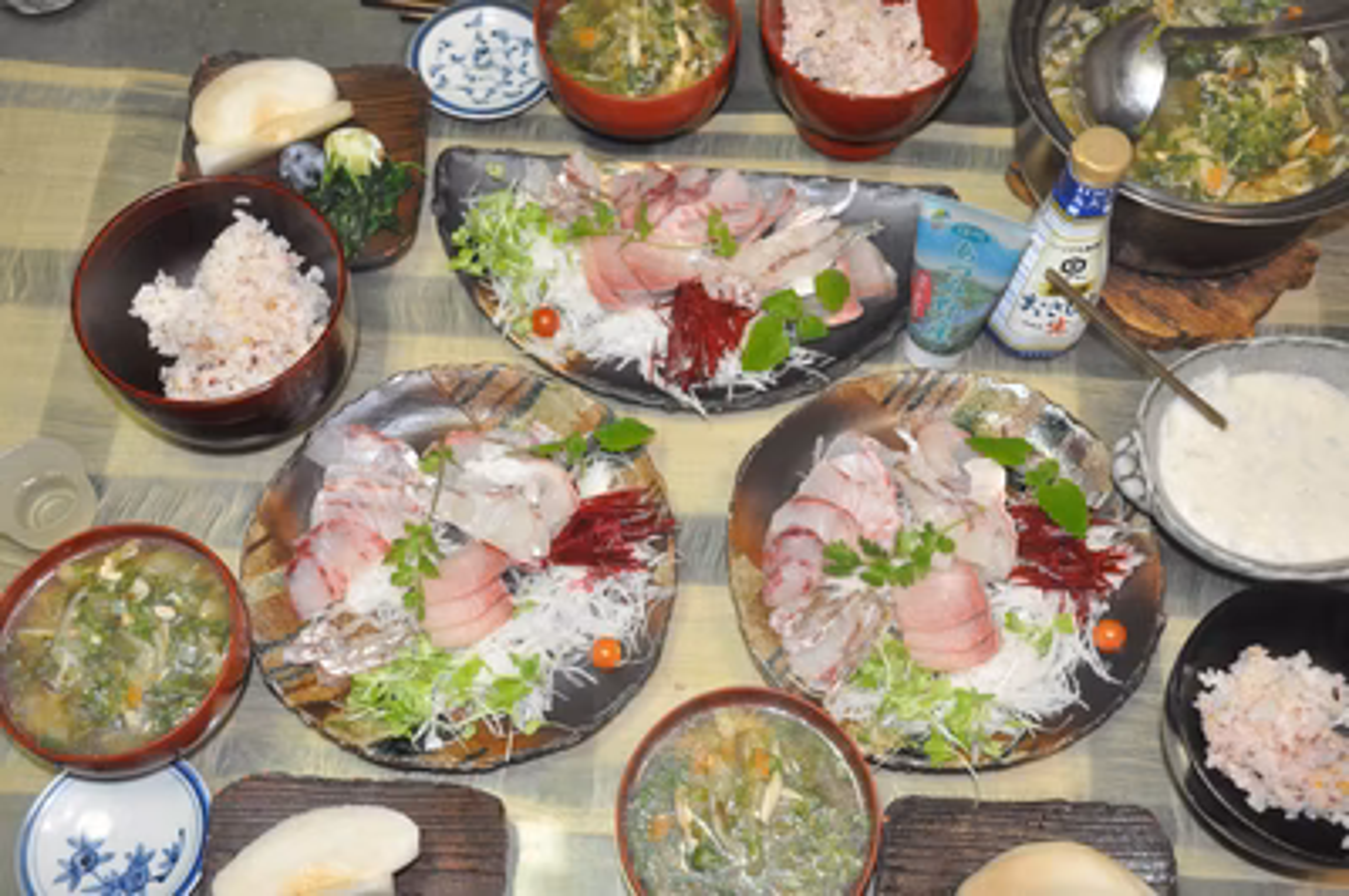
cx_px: 674
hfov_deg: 48.0
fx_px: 1516
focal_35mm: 40
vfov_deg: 33.0
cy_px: 448
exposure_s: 1/60
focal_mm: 27
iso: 3200
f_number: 5.6
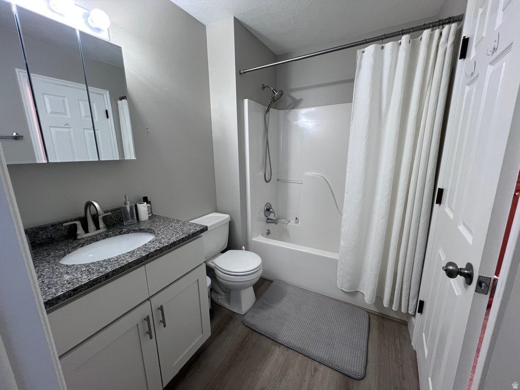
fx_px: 195
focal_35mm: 13
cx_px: 260
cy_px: 195
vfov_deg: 89.9
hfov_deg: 106.2
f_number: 1.8
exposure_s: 1/60
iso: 125
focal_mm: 1.57
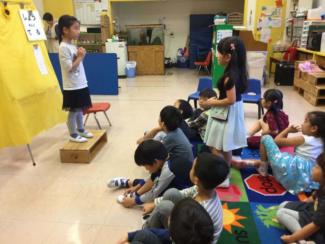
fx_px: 291
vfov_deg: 45.4
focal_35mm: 31
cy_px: 122
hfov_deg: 58.4
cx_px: 162
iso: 50
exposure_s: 1/30
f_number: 2.4
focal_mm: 3.3
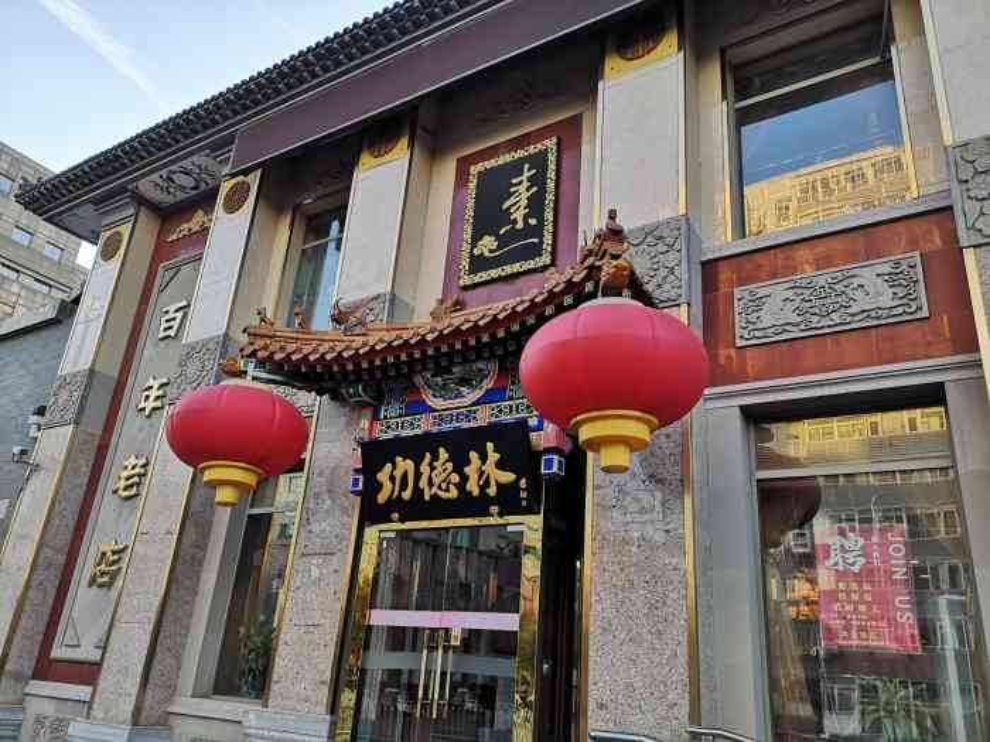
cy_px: 371
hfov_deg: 65.3
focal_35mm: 27
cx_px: 495
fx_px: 772
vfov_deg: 51.4
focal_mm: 3.95
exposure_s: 1/182
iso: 50
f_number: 1.8
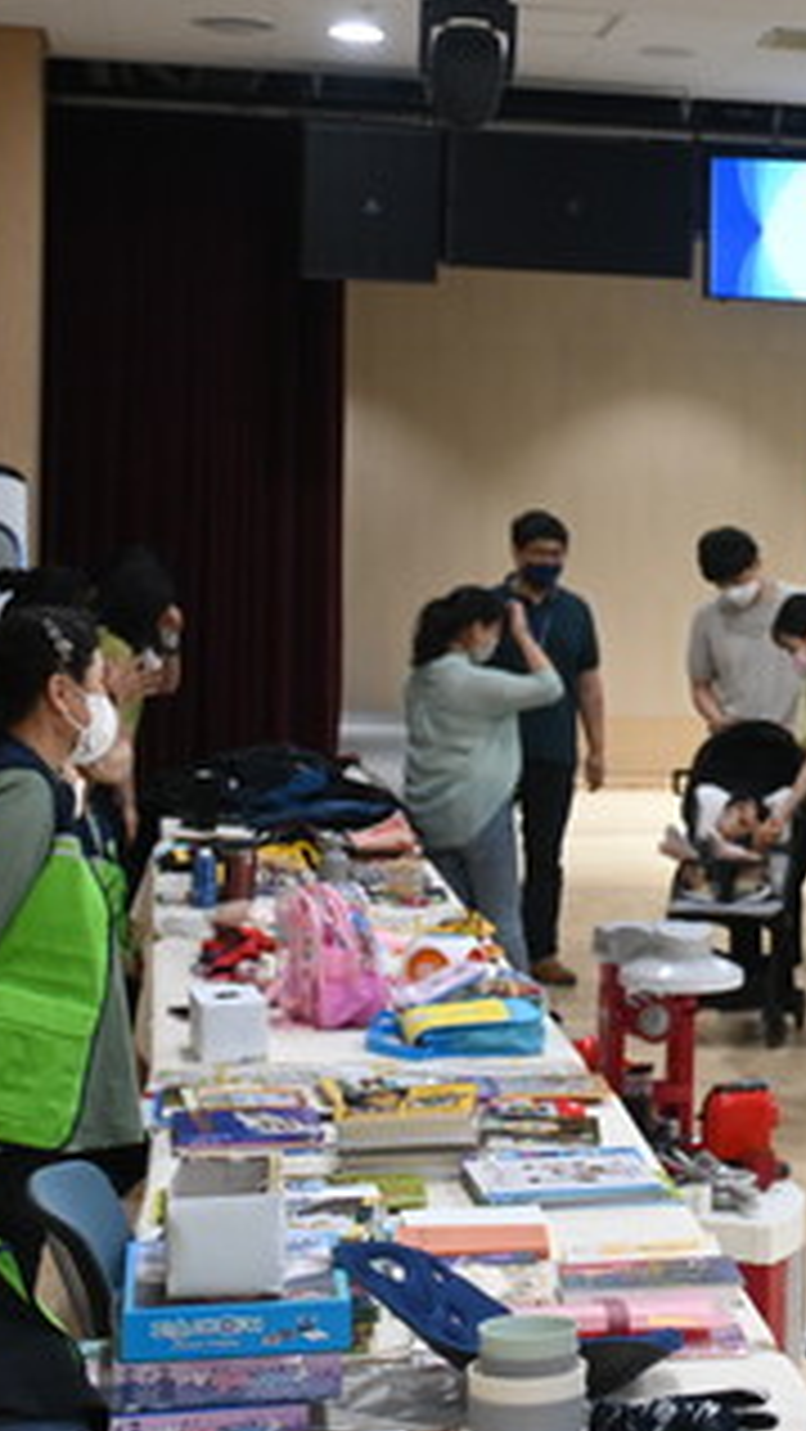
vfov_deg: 26.0
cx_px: 1207
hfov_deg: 13.9
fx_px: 3095
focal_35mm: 81
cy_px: 603
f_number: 4.5
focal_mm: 27.5
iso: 1250
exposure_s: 1/125
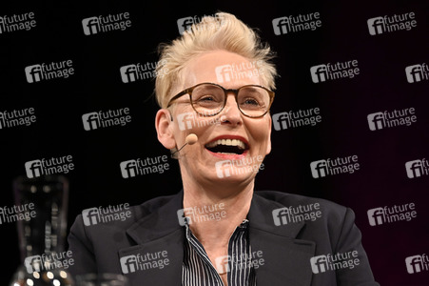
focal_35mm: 200
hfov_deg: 10.3
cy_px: 143
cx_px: 214
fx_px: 2382
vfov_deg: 6.9
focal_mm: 200
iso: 1000
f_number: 2.8
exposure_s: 1/400
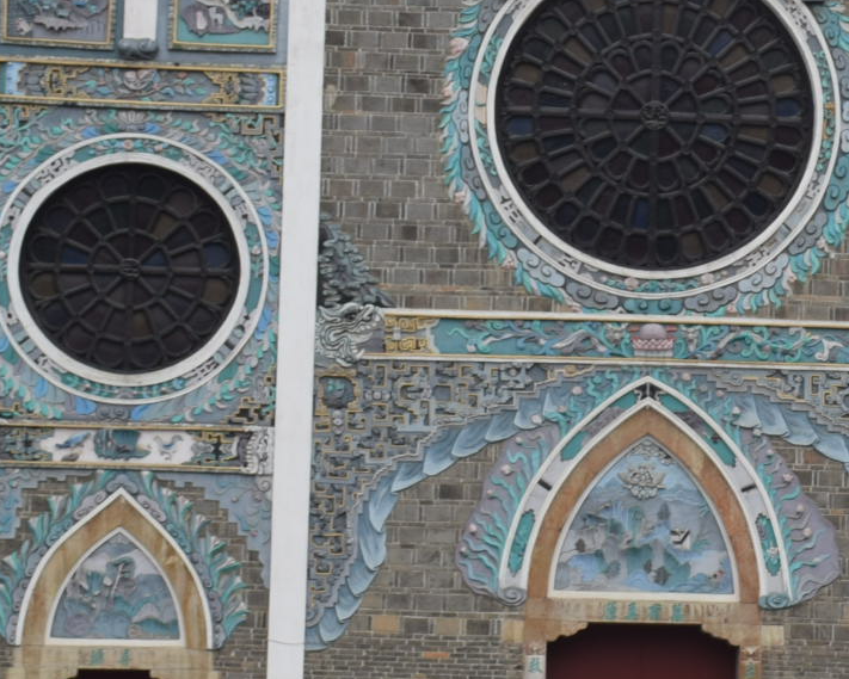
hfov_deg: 11.9
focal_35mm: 160
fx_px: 4020
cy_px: 158
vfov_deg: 9.6
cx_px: 898
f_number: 8
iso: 100
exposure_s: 1/40
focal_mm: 27
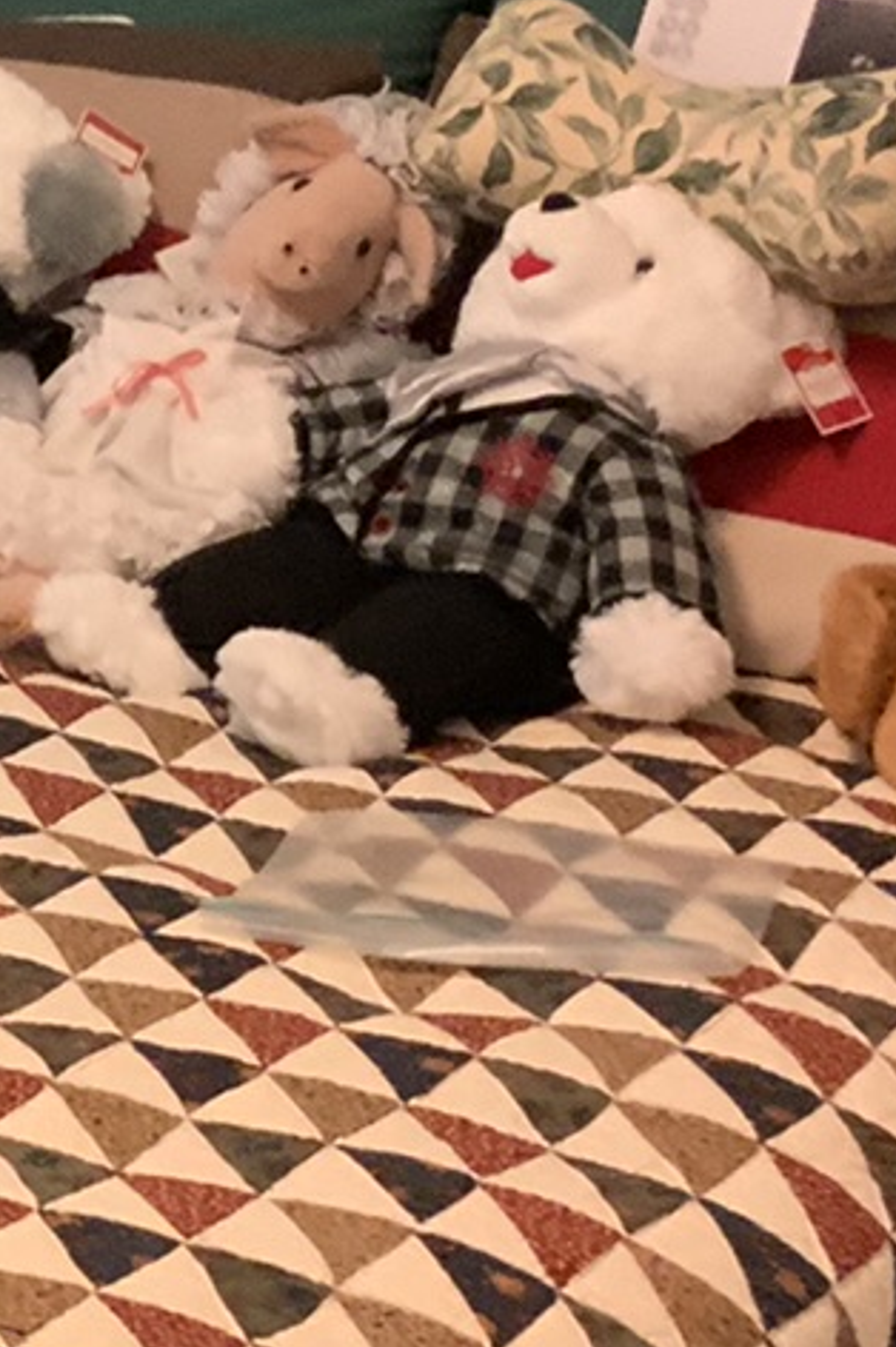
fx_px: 4897
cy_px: 828
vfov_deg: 15.6
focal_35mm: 131
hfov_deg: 10.0
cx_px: -551
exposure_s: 1/40
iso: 200
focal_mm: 3
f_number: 1.8
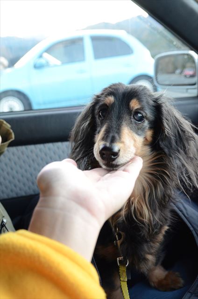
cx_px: 99
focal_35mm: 39
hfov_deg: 34.1
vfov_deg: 49.6
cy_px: 150
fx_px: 323
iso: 1250
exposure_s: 1/125
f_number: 5.6
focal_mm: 26
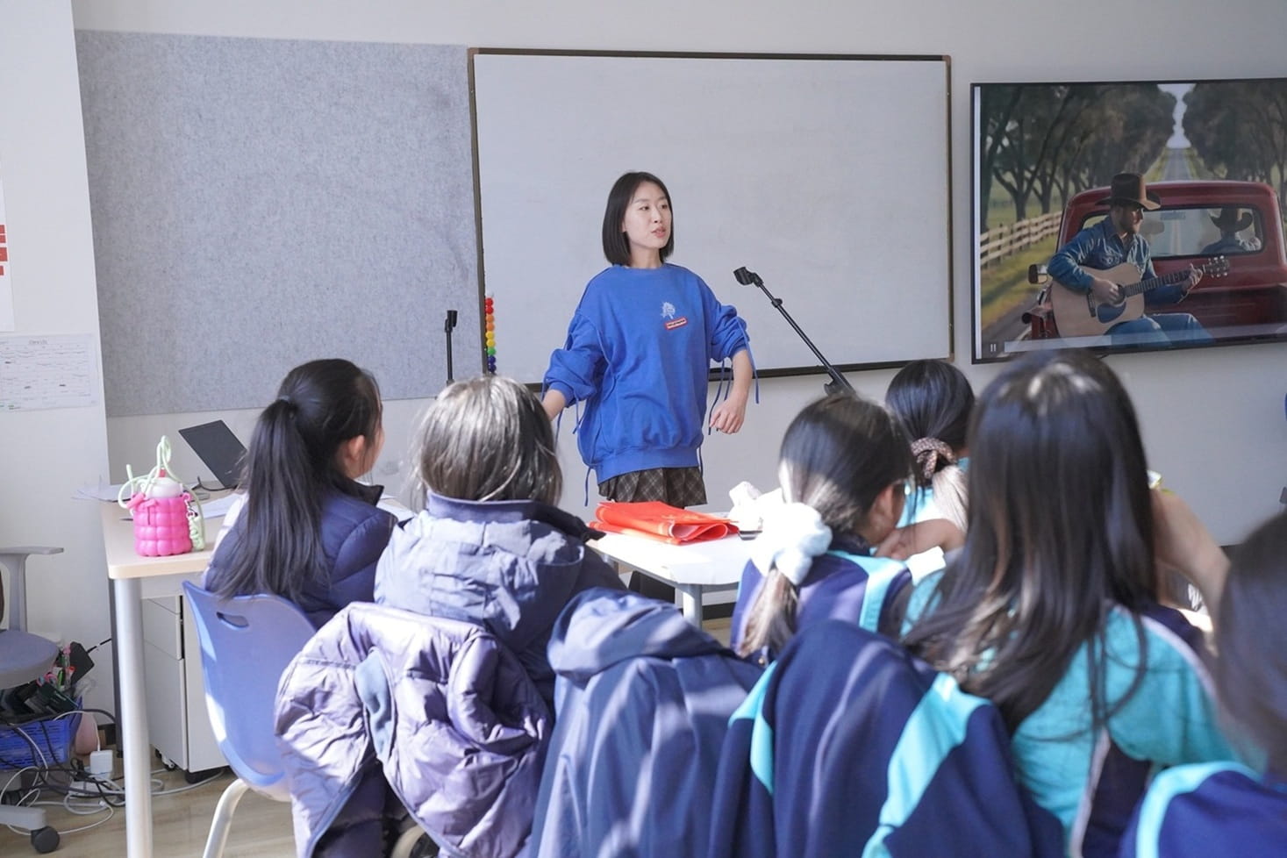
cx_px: 644
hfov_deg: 43.6
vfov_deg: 29.9
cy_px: 429
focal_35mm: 45
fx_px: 1609
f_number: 5
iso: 8000
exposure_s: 1/2000
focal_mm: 45
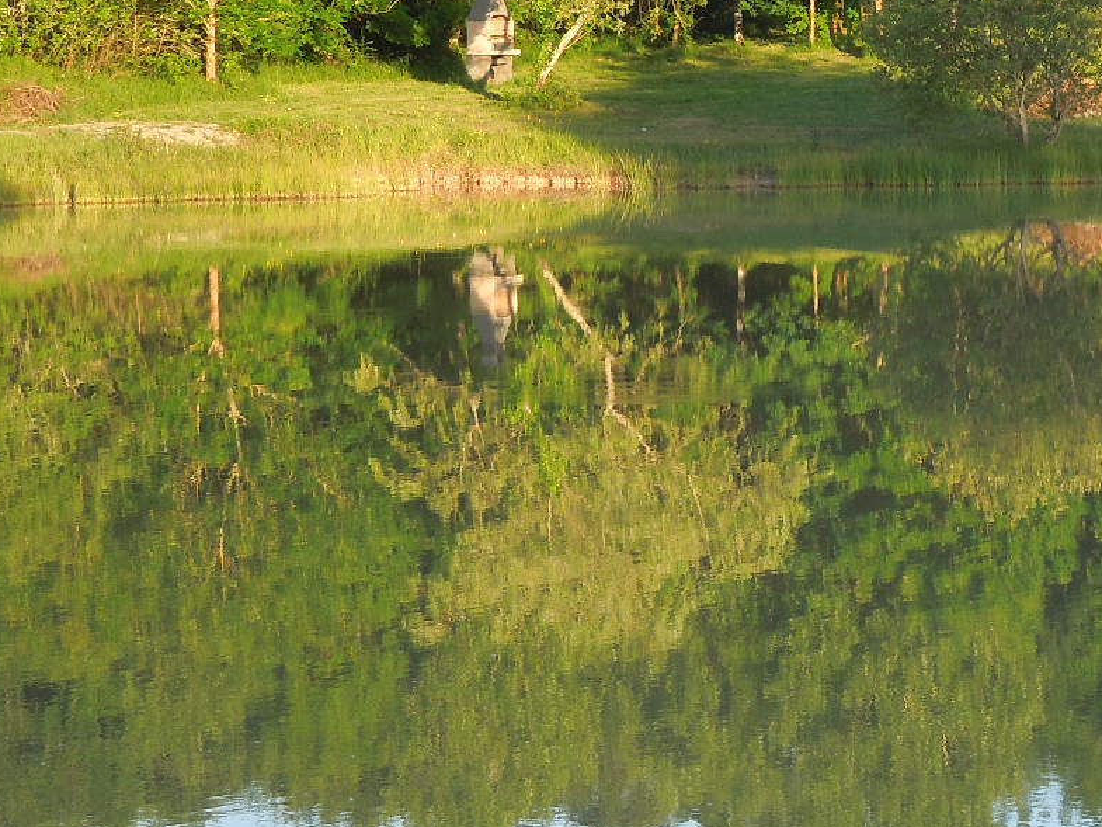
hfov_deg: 10.8
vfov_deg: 8.2
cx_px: 1195
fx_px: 5731
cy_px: 48
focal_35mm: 180
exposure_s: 1/125
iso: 100
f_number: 4.4
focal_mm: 12.5
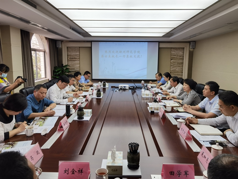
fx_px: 186
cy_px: 90
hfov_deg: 65.3
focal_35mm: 27
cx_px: 119
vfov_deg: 51.4
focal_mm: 6.71
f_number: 1.9
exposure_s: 1/246
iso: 50
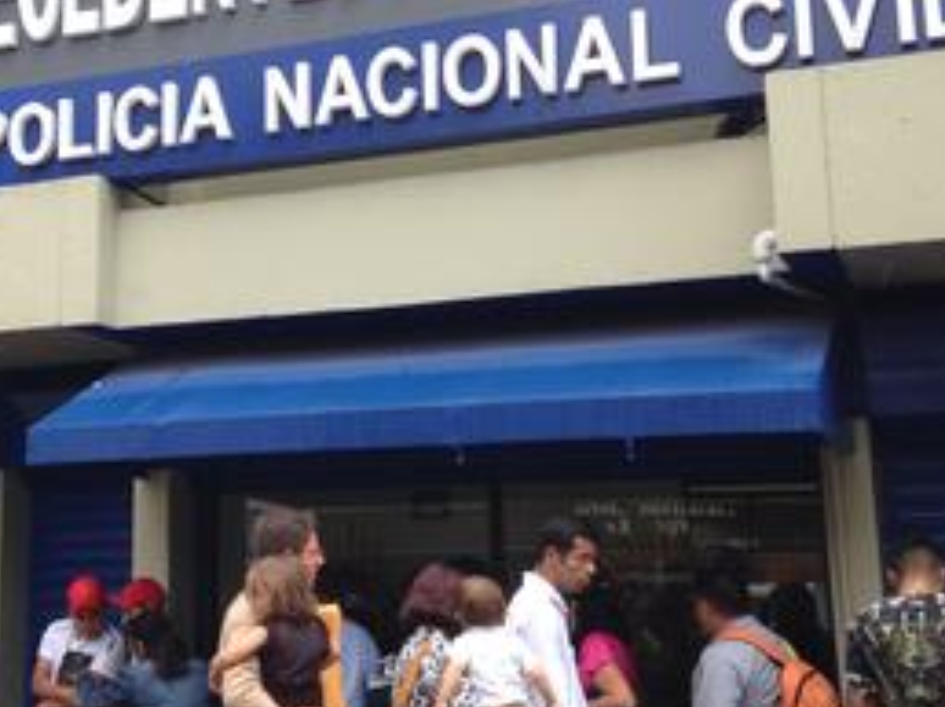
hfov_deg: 29.8
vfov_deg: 22.8
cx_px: 245
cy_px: 273
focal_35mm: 64
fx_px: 1746
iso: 50
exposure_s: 1/296
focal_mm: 4.12
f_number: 2.4
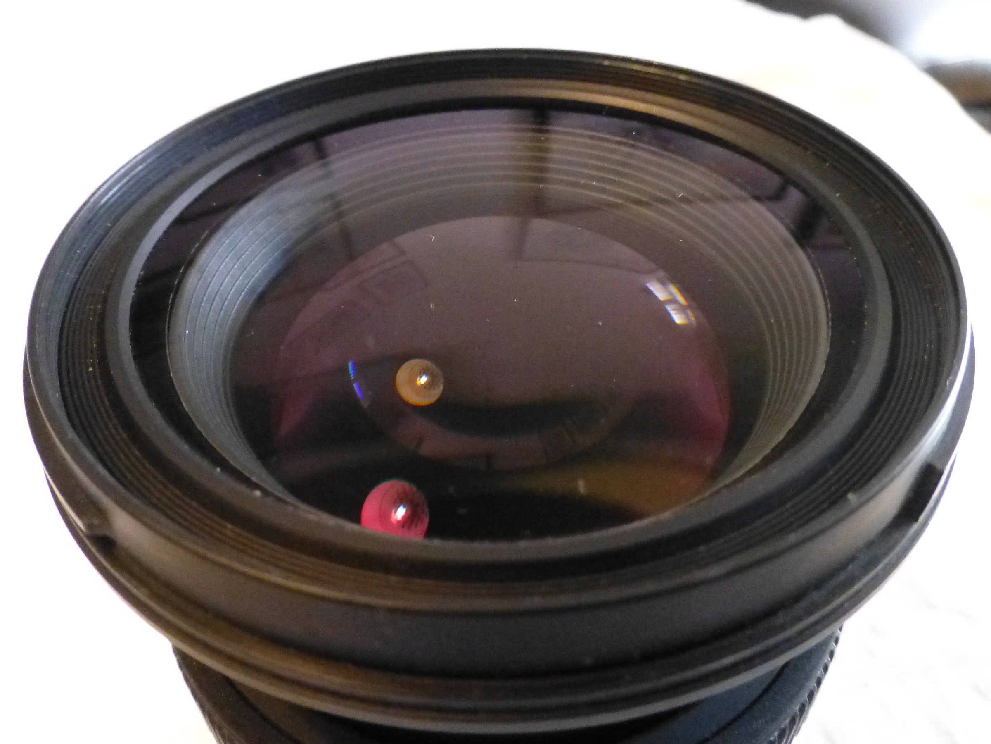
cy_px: 372
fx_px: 859
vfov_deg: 46.8
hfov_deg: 60.0
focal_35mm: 30
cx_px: 496
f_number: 3.6
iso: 1600
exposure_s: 1/80
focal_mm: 5.4
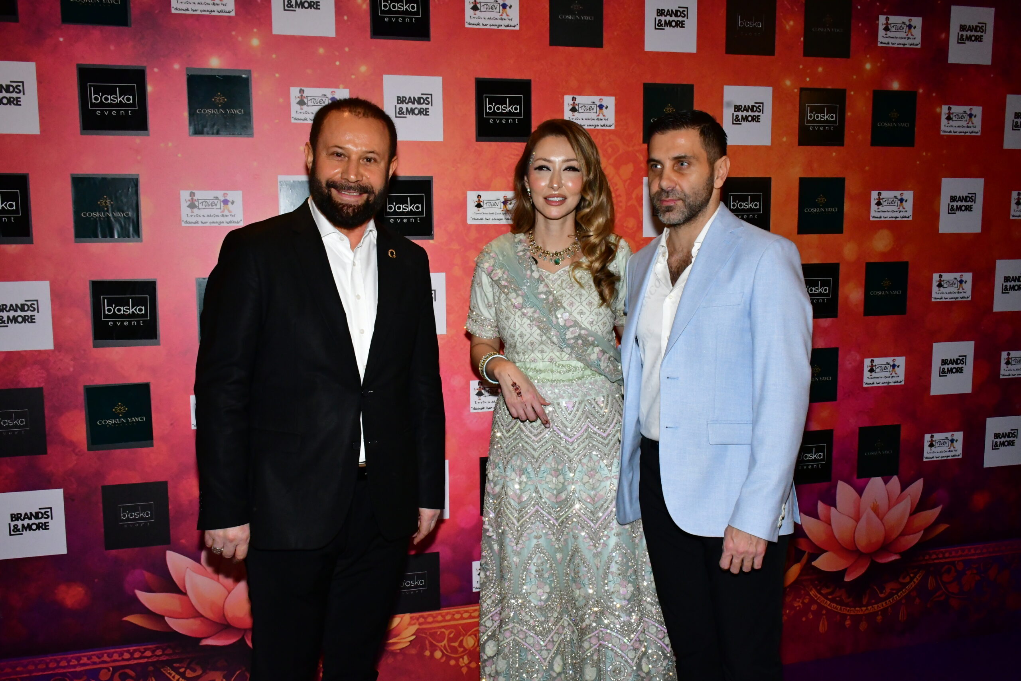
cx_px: 510
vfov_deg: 40.0
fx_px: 936
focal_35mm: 33
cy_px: 340
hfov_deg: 57.2
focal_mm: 22
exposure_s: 1/160
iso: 3200
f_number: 16
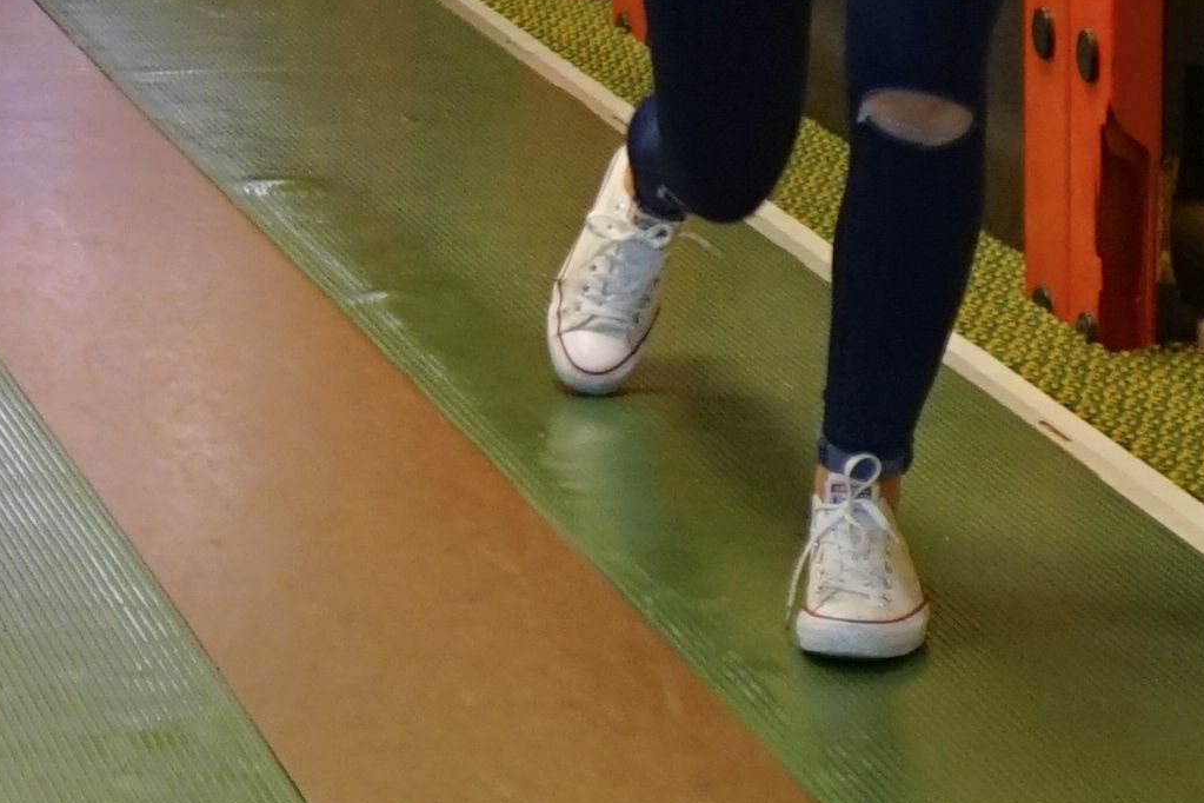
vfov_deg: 7.8
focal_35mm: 176
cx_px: 434
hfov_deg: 11.7
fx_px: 5886
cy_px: -31
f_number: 3.5
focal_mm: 30
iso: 1000
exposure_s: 1/60
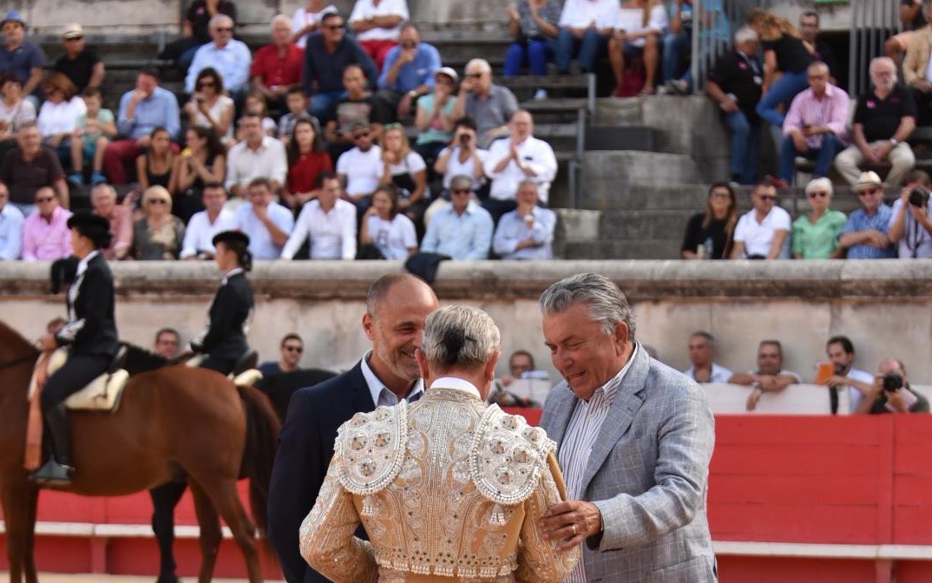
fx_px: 3201
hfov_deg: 16.6
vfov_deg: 10.4
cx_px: 466
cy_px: 520
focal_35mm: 126
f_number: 5
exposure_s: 1/1000
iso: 1100
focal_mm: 82
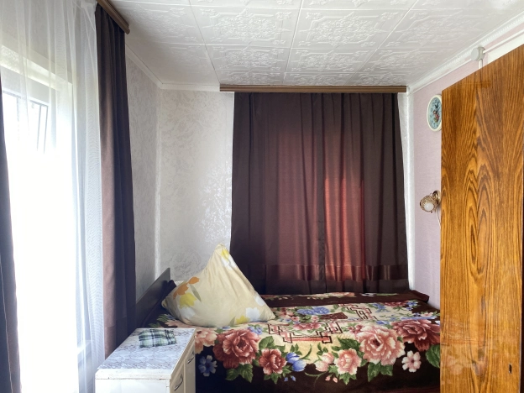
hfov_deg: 67.3
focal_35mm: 26
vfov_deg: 53.1
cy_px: 196
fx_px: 394
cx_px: 262
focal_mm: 4.25
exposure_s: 1/80
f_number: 1.8
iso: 125
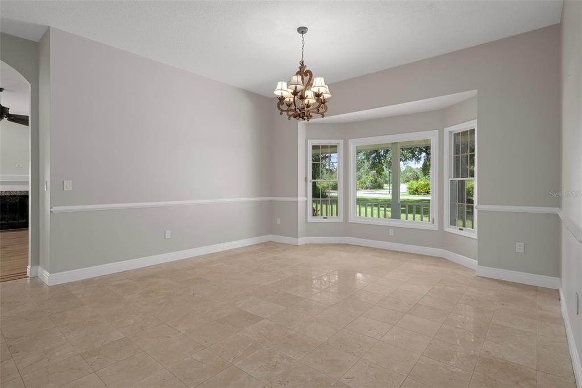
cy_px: 194
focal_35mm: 18
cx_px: 291
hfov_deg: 90.0
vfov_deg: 67.3
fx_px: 291
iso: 320
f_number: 8
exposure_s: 1/1.25
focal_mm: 18
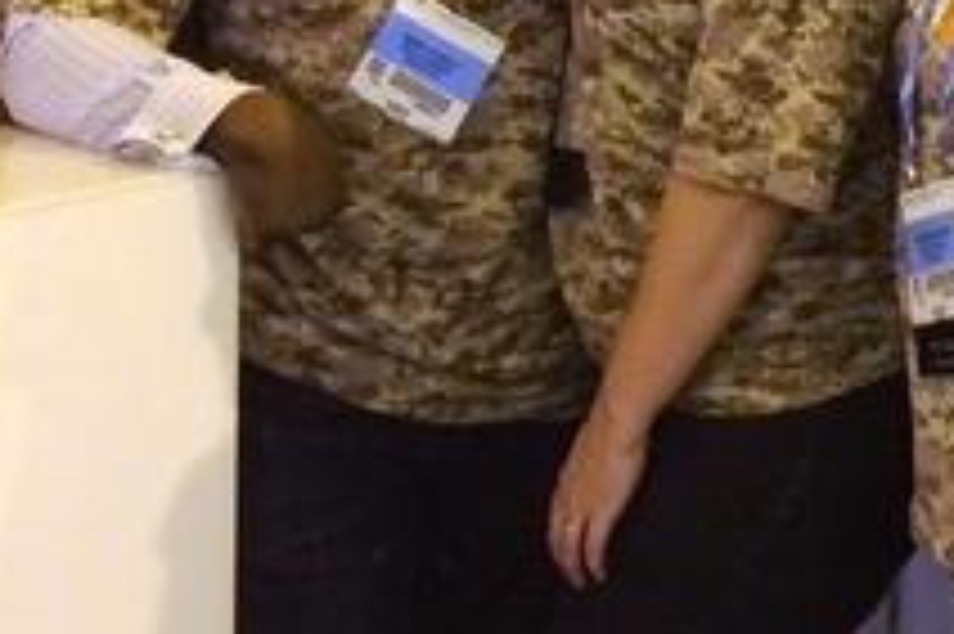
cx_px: 878
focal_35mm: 106
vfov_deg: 12.5
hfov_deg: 18.9
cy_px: -198
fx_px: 2807
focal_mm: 4.12
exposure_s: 1/30
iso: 160
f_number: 2.2
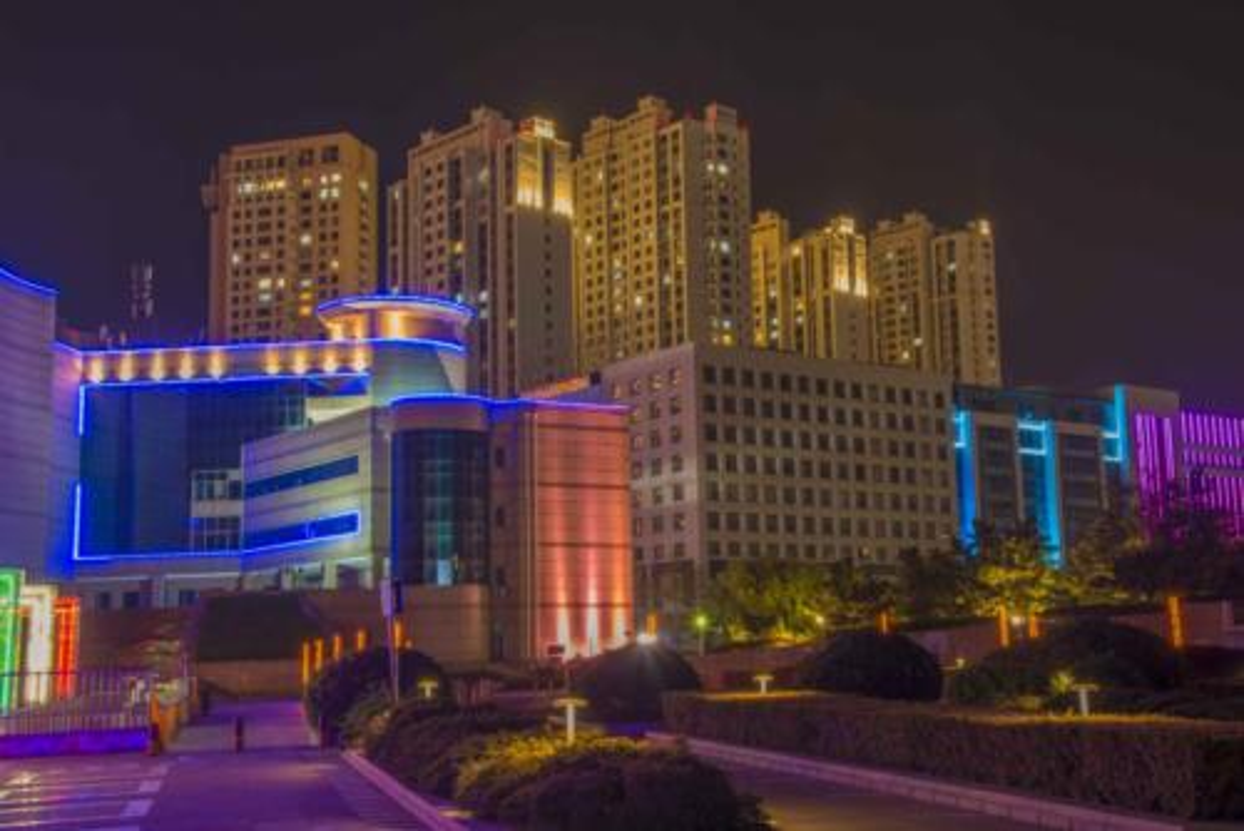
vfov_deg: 29.9
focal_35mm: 45
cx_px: 622
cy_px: 416
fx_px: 1556
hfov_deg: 43.6
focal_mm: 45
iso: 50
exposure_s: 30
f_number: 16
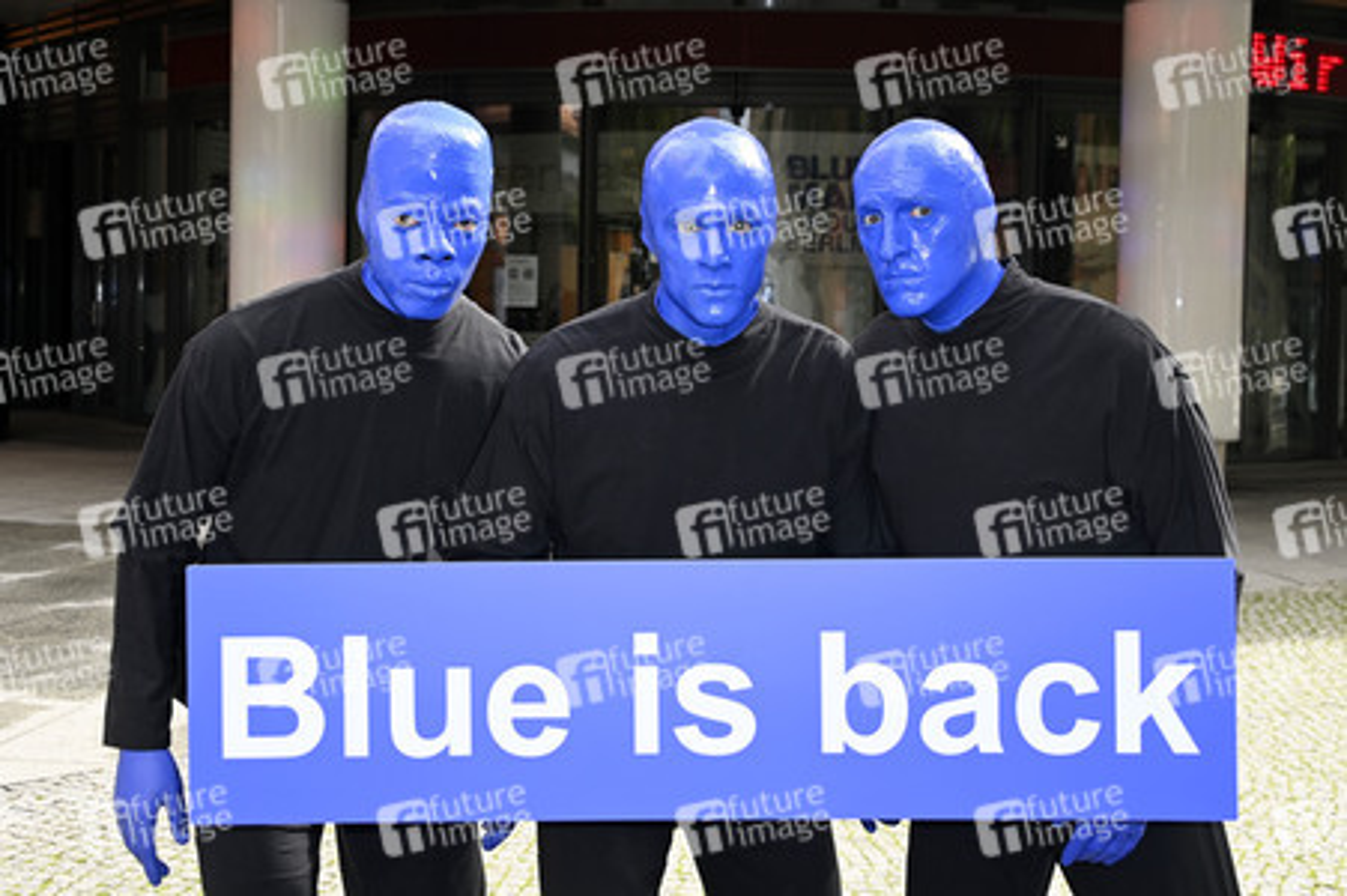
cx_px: 674
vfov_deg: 30.5
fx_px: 1645
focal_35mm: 44
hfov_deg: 44.5
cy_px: 448
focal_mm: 44
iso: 320
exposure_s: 1/200
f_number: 6.3
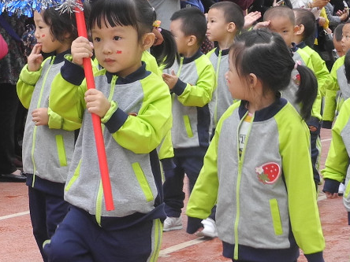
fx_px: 1274
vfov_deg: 11.7
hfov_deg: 15.4
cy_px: 54
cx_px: 28
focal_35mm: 126
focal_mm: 7.4
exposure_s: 1/62
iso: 100
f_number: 3.2
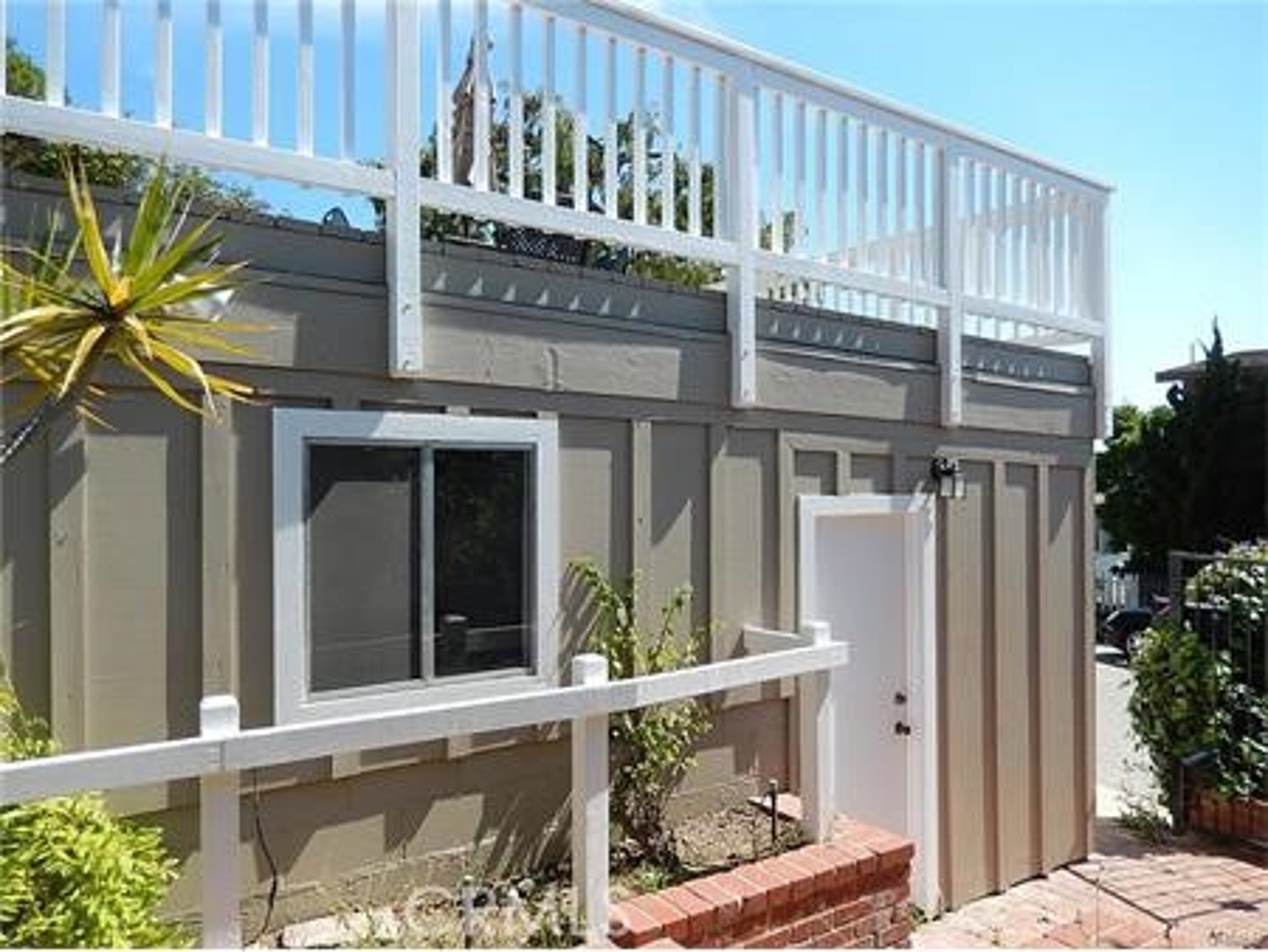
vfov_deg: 54.9
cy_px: 476
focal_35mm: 25
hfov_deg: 69.4
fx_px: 916
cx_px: 634
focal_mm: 4.5
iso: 125
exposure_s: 1/1000
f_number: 3.4
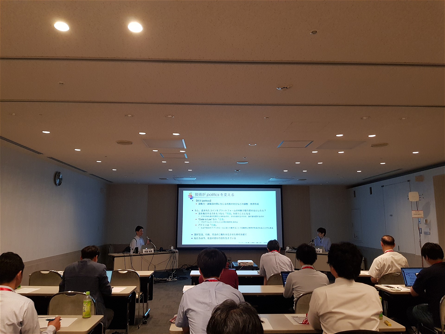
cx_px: 222
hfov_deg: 67.3
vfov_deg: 53.1
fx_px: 334
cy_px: 167
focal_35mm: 26
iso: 200
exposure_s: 1/60
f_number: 1.7
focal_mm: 4.2
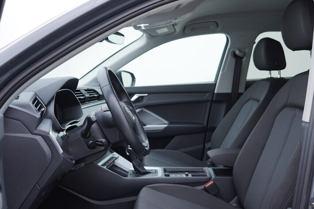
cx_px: 157
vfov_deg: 36.9
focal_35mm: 36
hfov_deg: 53.1
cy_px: 104
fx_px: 314
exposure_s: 1/50
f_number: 3.2
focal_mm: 24
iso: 125
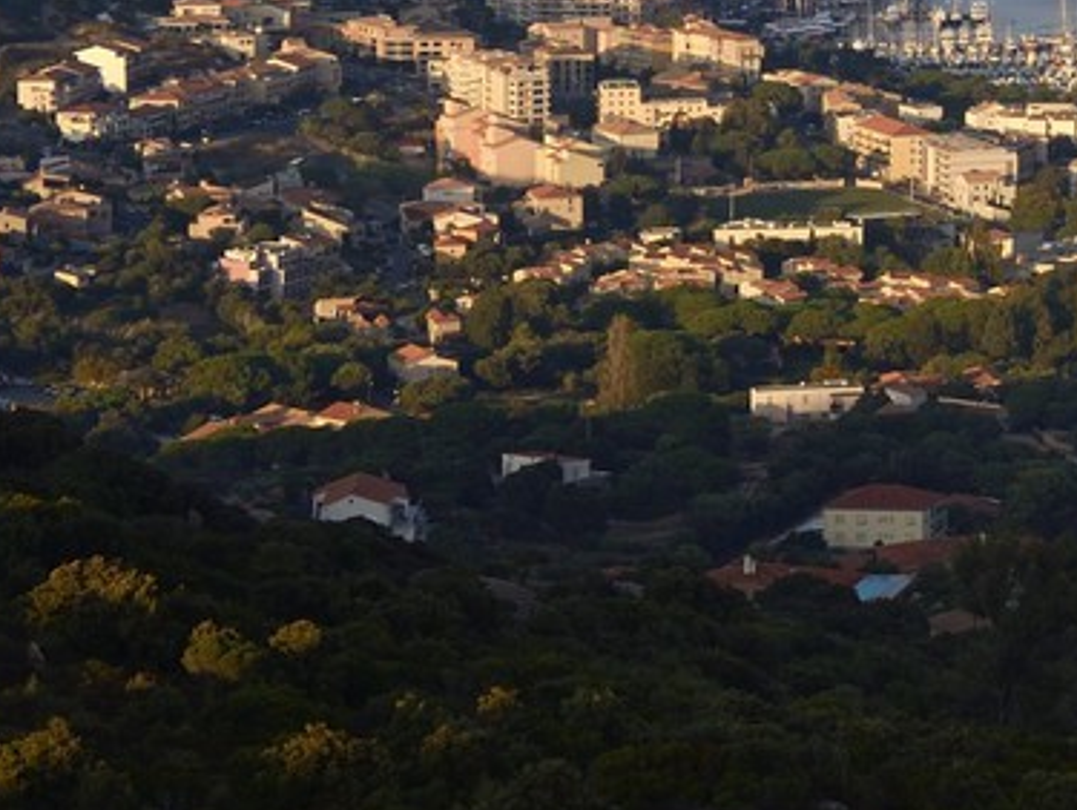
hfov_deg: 10.4
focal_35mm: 172
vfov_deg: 8.5
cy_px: -247
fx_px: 5357
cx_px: 2260
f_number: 10
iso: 200
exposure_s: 1/250
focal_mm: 42
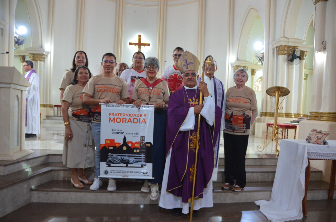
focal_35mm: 27
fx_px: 251
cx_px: 168
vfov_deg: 47.7
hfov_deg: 67.5
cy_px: 111
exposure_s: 1/125
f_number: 3.5
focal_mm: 18
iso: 1600
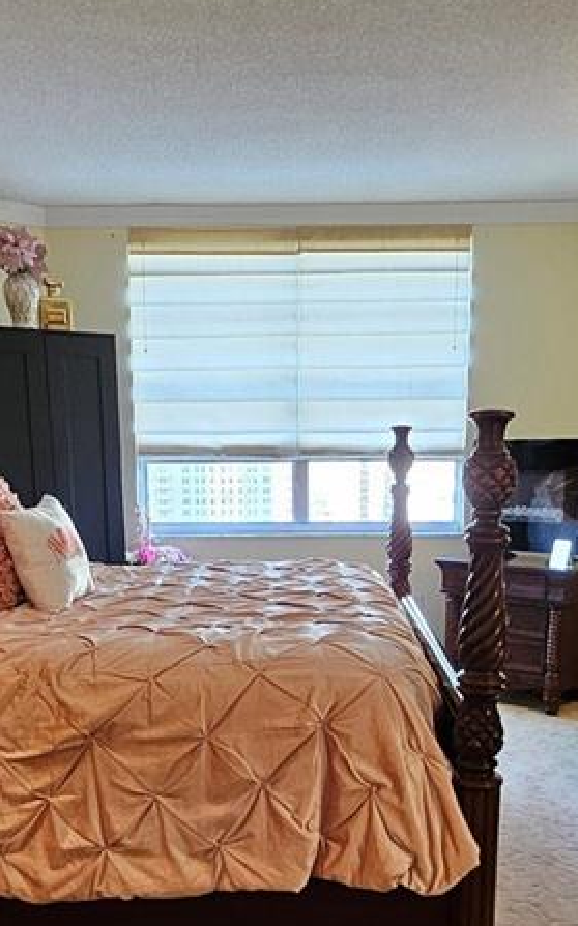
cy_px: 669
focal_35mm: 37
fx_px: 933
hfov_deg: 34.4
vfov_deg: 51.0
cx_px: 267
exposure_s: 1/60
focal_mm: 1.74
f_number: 2.2
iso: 250
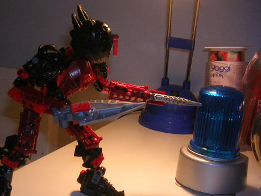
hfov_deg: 35.7
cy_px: 121
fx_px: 400
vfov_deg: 27.4
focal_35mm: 53
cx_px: 80
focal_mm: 5.8
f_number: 2.8
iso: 50
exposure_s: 1/30
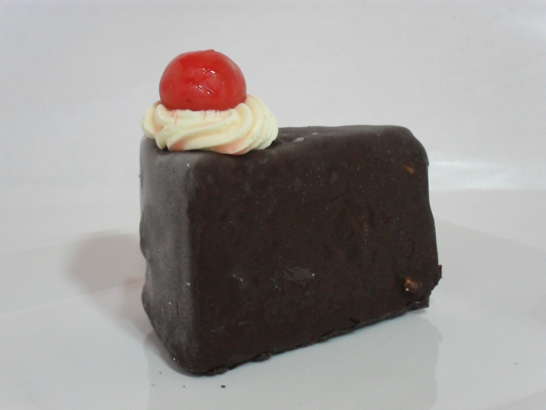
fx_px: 1041
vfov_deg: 22.3
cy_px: 205
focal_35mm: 66
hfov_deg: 29.4
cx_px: 273
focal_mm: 11.7
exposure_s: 1/60
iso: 400
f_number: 4.6
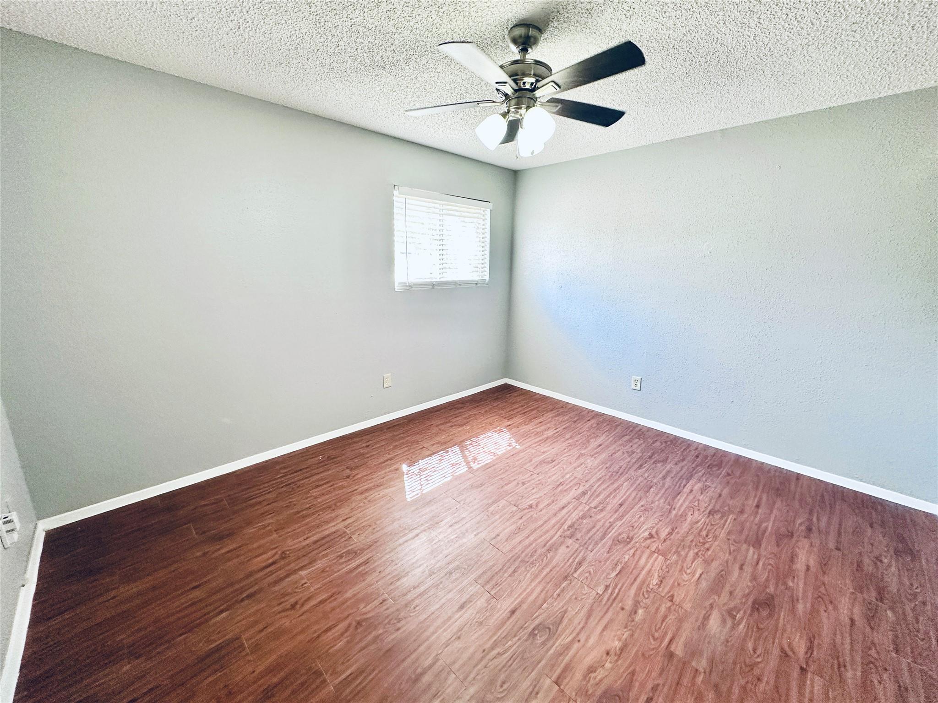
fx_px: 379
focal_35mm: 14
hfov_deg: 102.1
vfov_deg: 85.7
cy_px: 352
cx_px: 469
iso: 200
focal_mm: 2.22
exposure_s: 1/120
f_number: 2.2
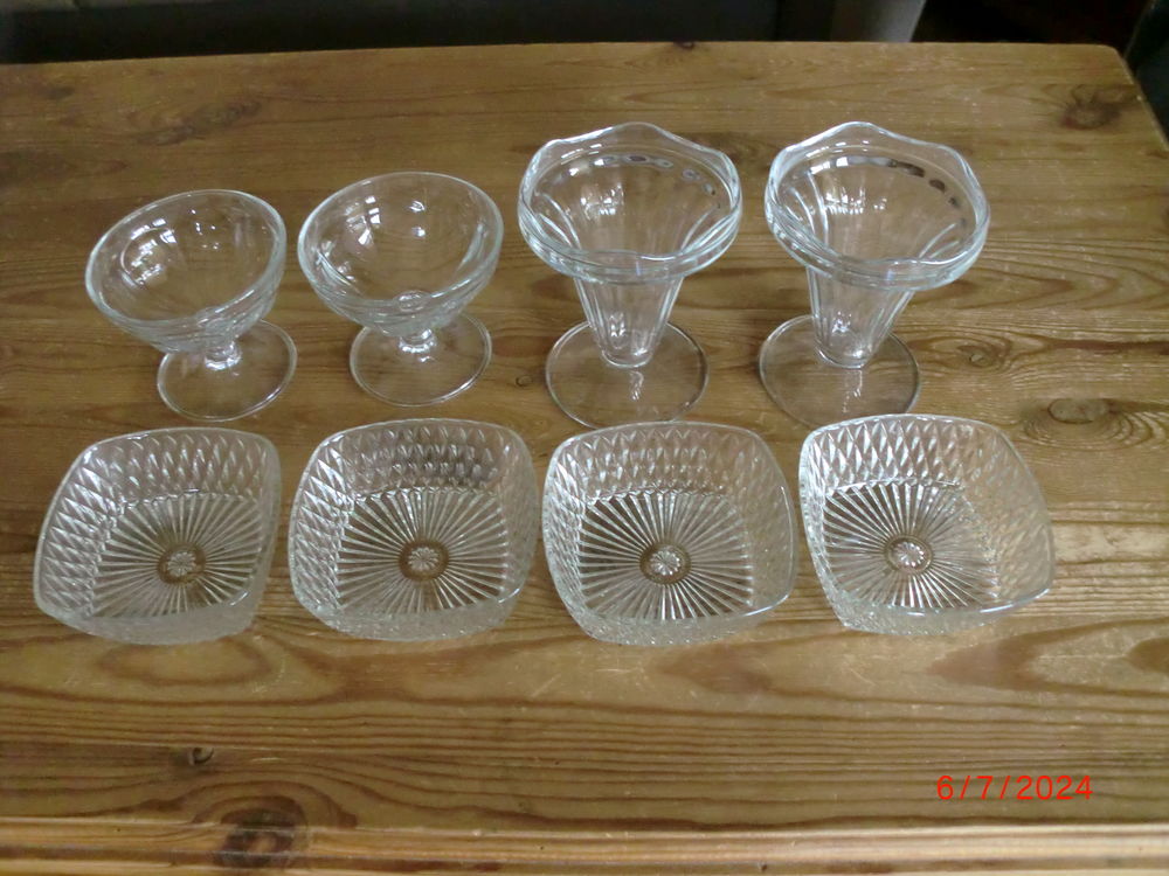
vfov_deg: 40.7
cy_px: 438
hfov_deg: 52.6
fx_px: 1182
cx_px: 584
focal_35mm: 35
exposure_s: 1/60
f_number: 3.1
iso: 640
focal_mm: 6.3
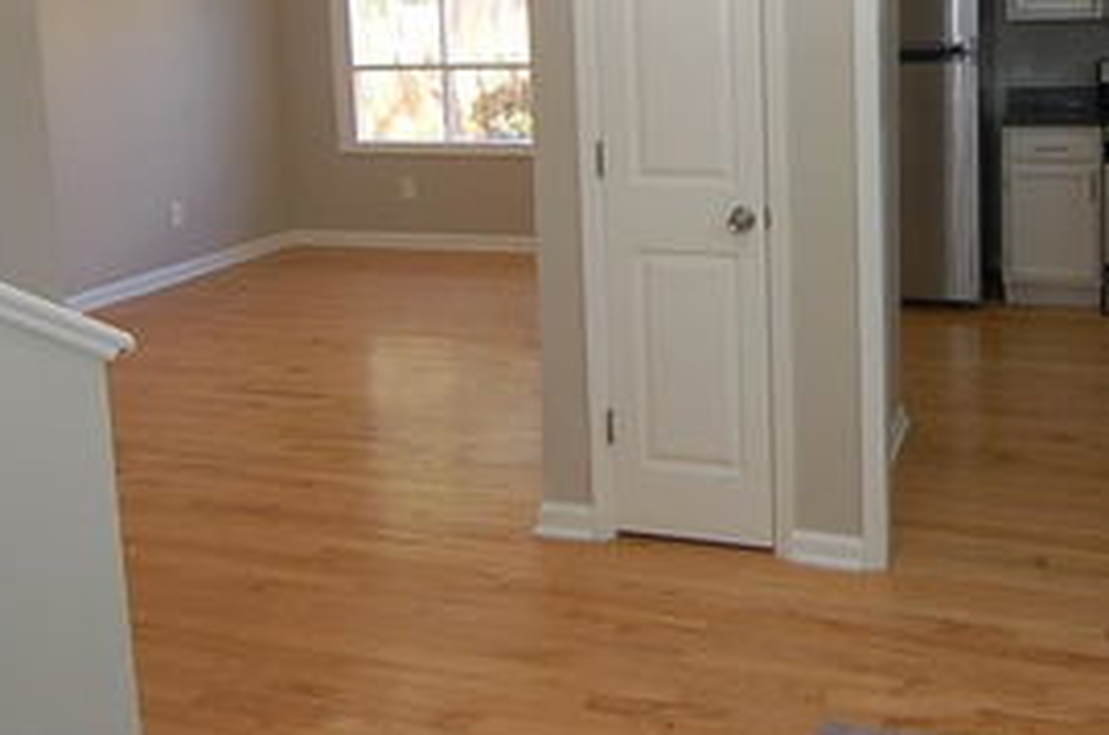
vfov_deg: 38.6
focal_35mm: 32
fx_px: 984
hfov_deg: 56.5
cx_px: 805
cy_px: 96
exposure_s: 1/100
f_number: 5
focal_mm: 12
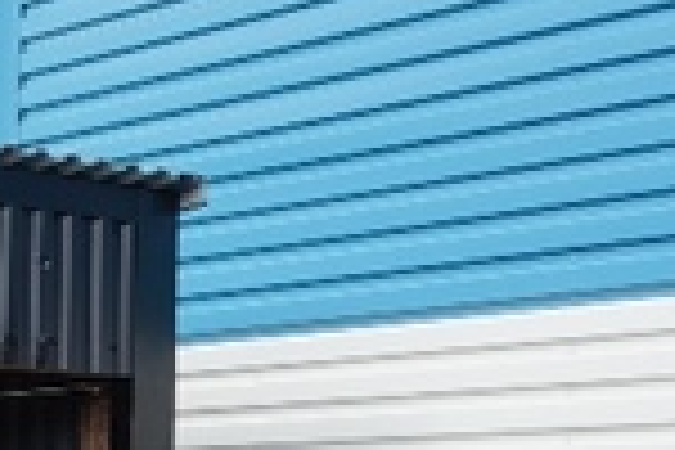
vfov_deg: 11.5
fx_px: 2156
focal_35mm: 115
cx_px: -472
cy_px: 644
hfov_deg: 15.7
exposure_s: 1/80
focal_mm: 16
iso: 100
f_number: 8
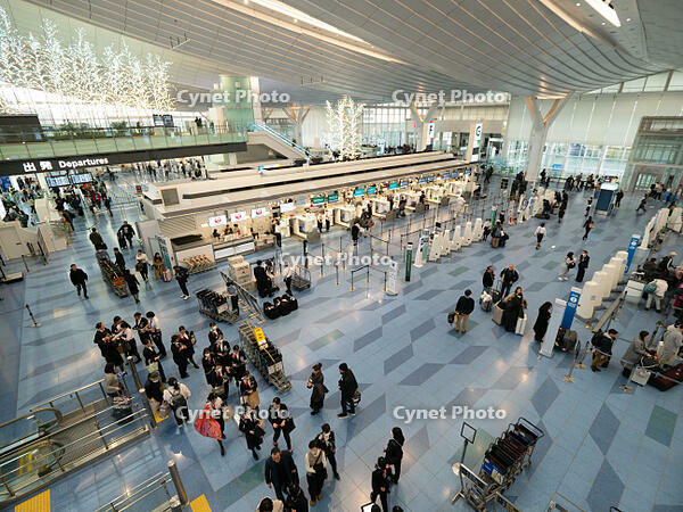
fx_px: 316
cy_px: 256
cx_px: 342
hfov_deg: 94.5
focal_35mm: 16
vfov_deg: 78.1
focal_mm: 8
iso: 400
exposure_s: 1/50
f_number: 3.5
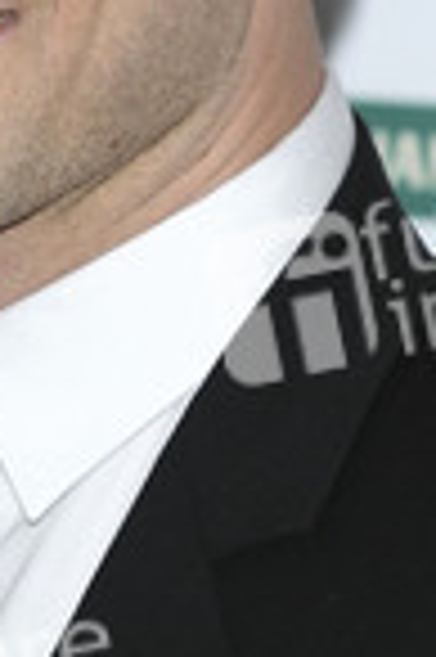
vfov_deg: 4.2
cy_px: 54
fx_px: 8995
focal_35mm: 494
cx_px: 29
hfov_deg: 2.8
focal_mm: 120
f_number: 5
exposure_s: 1/160
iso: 400
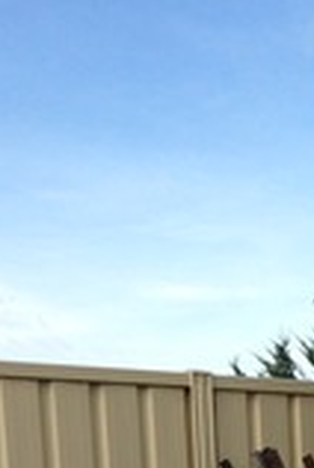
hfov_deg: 10.1
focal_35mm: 130
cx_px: 542
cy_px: 841
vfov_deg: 14.0
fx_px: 1693
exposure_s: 1/968
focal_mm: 4.12
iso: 50
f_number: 2.4
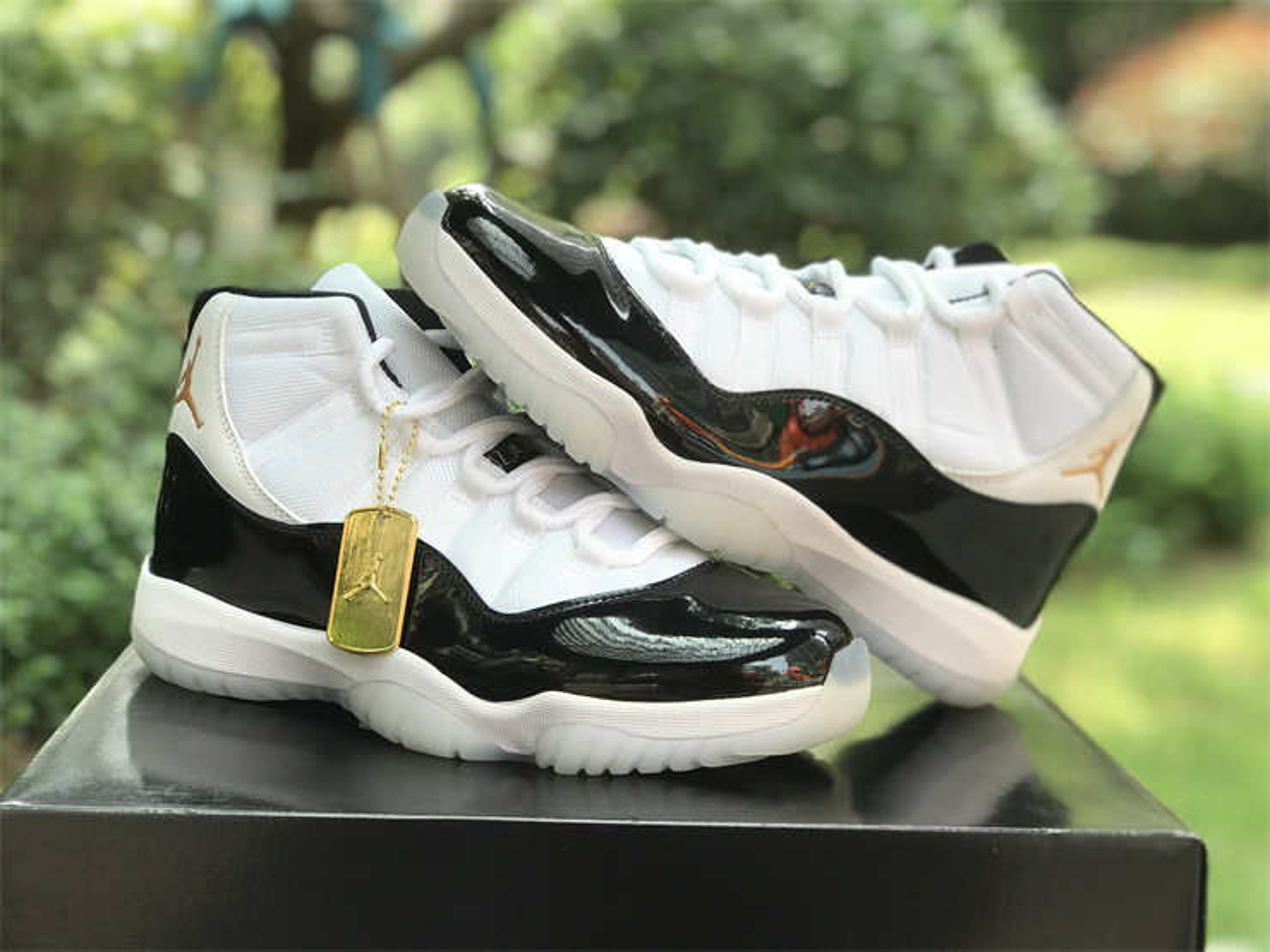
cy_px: 476
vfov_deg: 25.7
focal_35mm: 57
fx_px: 2091
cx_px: 635
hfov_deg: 33.8
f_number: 2.8
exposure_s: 1/108
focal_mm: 6.6
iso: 20
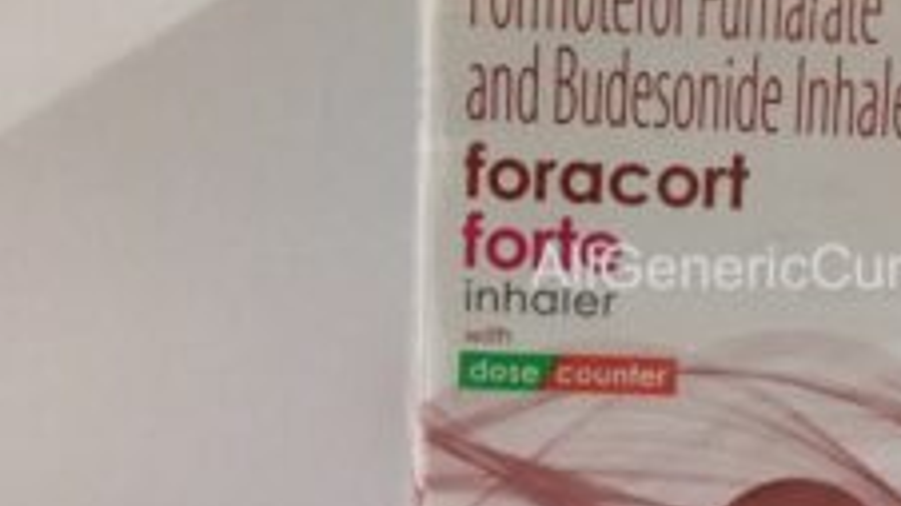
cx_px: 666
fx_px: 1338
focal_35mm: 56
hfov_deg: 36.4
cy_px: 239
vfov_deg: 21.4
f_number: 2.2
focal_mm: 4.15
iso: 100
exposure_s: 1/33
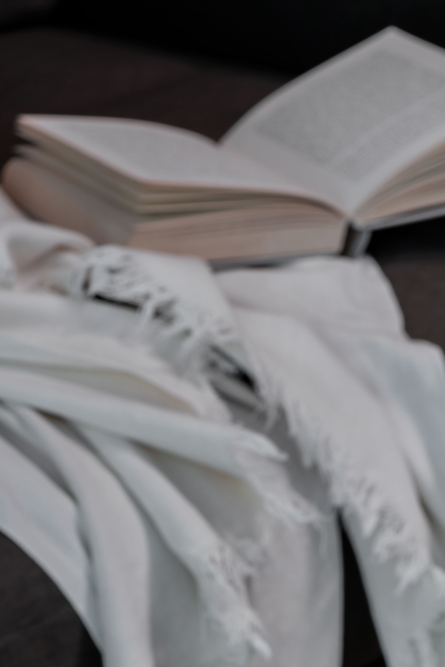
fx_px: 5618
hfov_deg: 4.5
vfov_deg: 6.8
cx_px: 579
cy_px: 627
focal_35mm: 303
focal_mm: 105
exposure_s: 1
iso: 100
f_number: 8
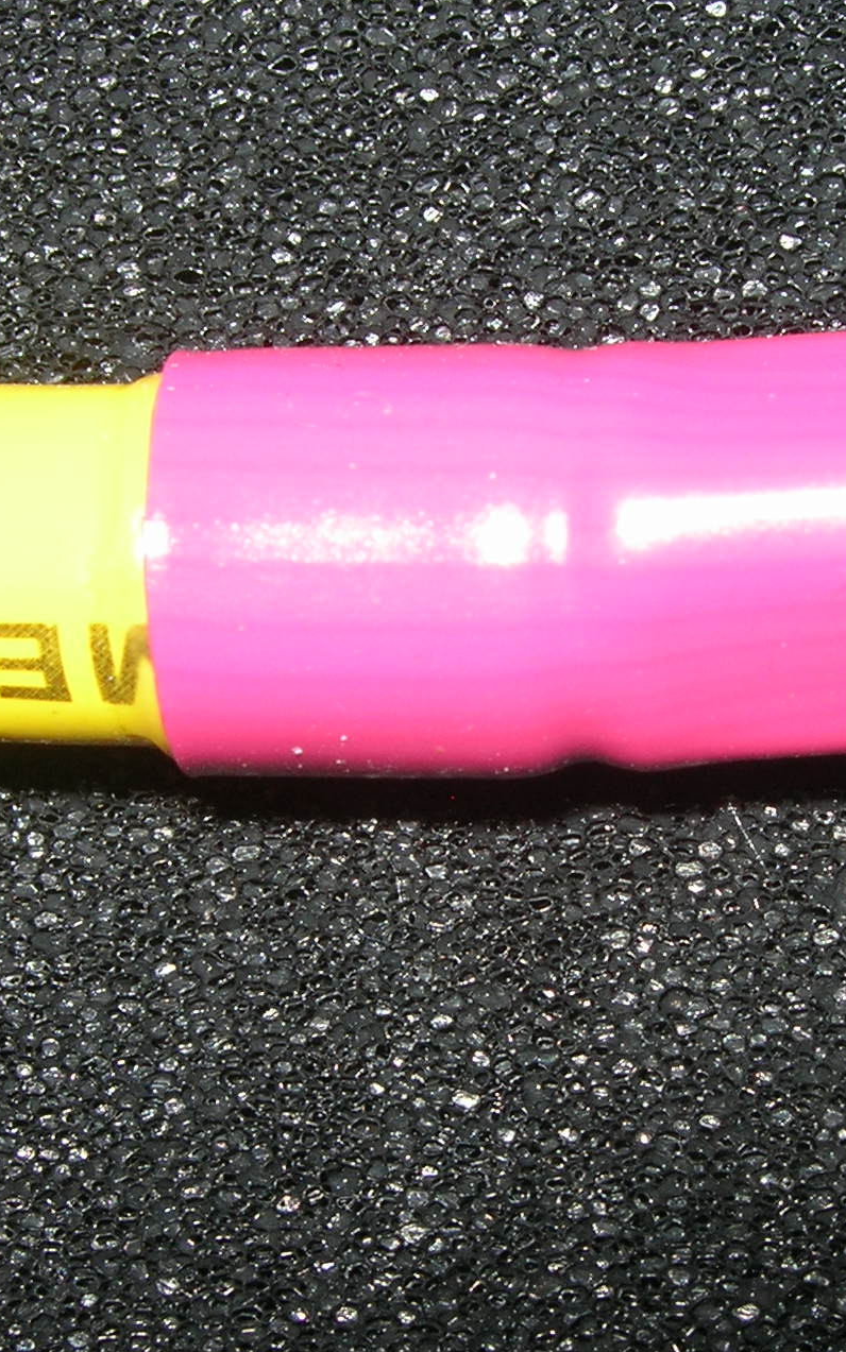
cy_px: 695
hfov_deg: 15.9
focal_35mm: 82
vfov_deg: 25.2
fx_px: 3024
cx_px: 566
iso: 64
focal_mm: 7.8
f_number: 4.8
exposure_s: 1/60.1
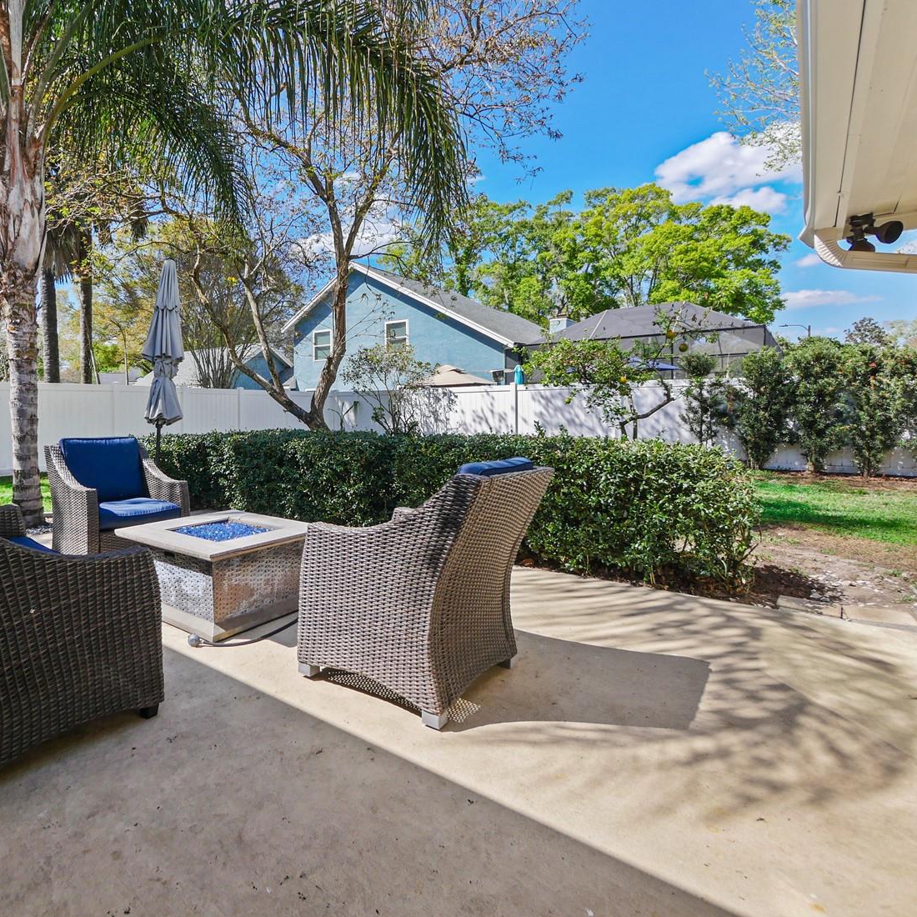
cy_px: 420
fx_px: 539
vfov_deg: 80.6
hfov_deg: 78.2
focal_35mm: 18
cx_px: 309
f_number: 9
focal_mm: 7
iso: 200
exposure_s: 1/640
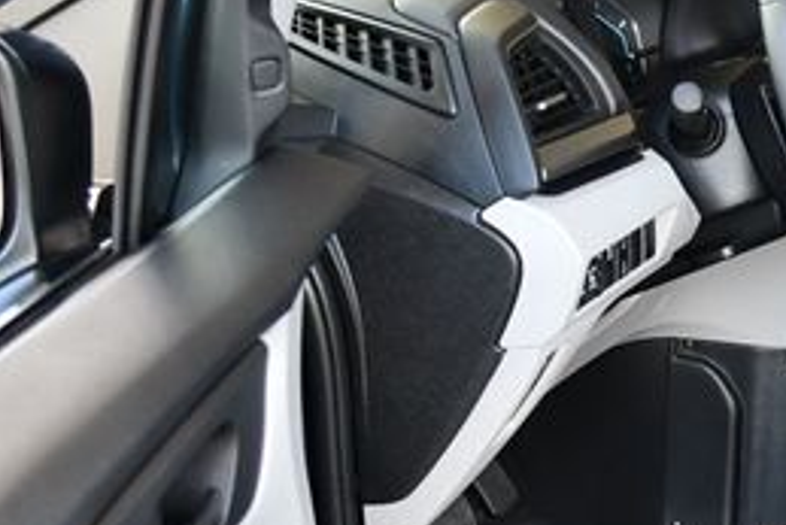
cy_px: 395
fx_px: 1944
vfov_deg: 15.3
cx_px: 968
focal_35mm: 89
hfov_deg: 21.1
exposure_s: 1/200
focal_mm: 18
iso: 800
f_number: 3.5
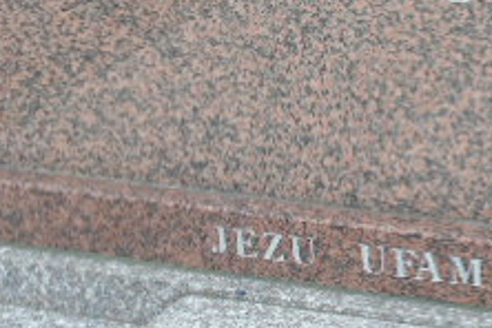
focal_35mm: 138
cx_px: 612
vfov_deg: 9.9
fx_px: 1886
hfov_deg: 14.3
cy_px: 2
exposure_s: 1/100
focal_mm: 8.2
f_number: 4.1
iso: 80
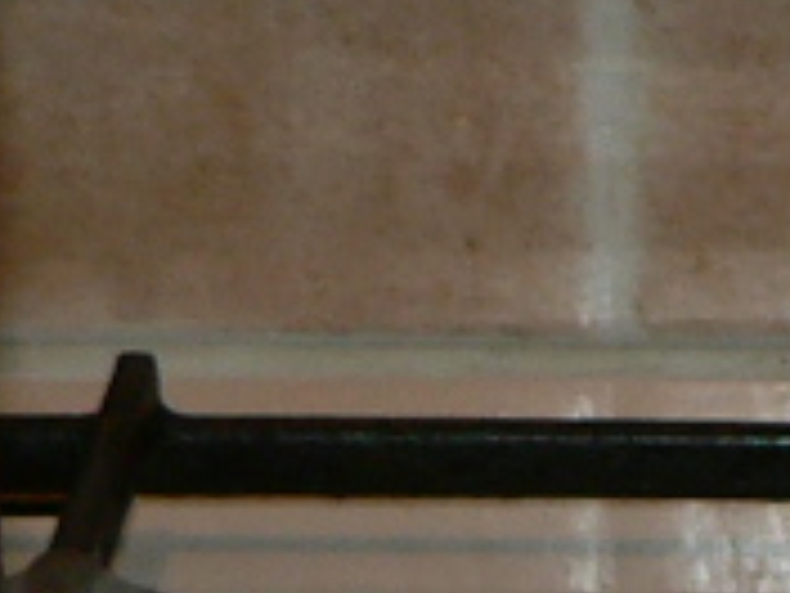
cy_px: 993
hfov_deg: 6.9
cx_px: 1055
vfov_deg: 5.2
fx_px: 6481
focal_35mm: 284
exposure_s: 1/60
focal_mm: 6.4
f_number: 2.8
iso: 100
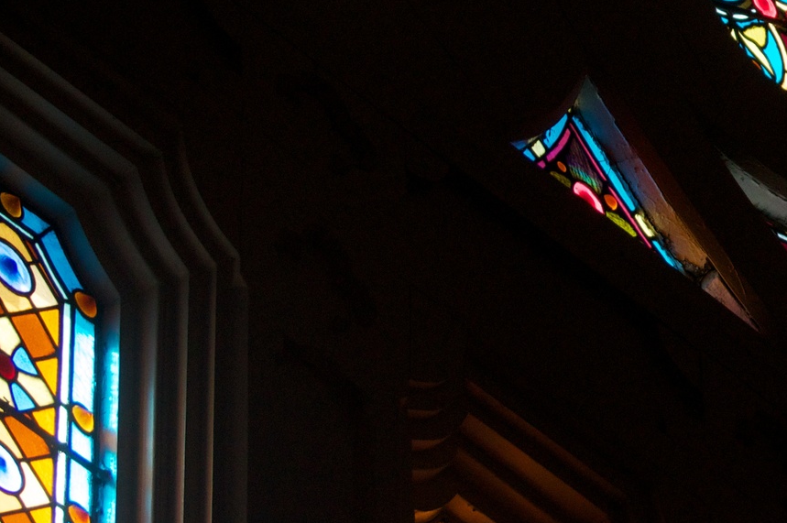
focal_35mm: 327
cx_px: 1042
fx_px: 7152
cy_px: 24
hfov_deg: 6.2
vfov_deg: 4.2
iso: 400
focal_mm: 75
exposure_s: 1/125
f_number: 5.6
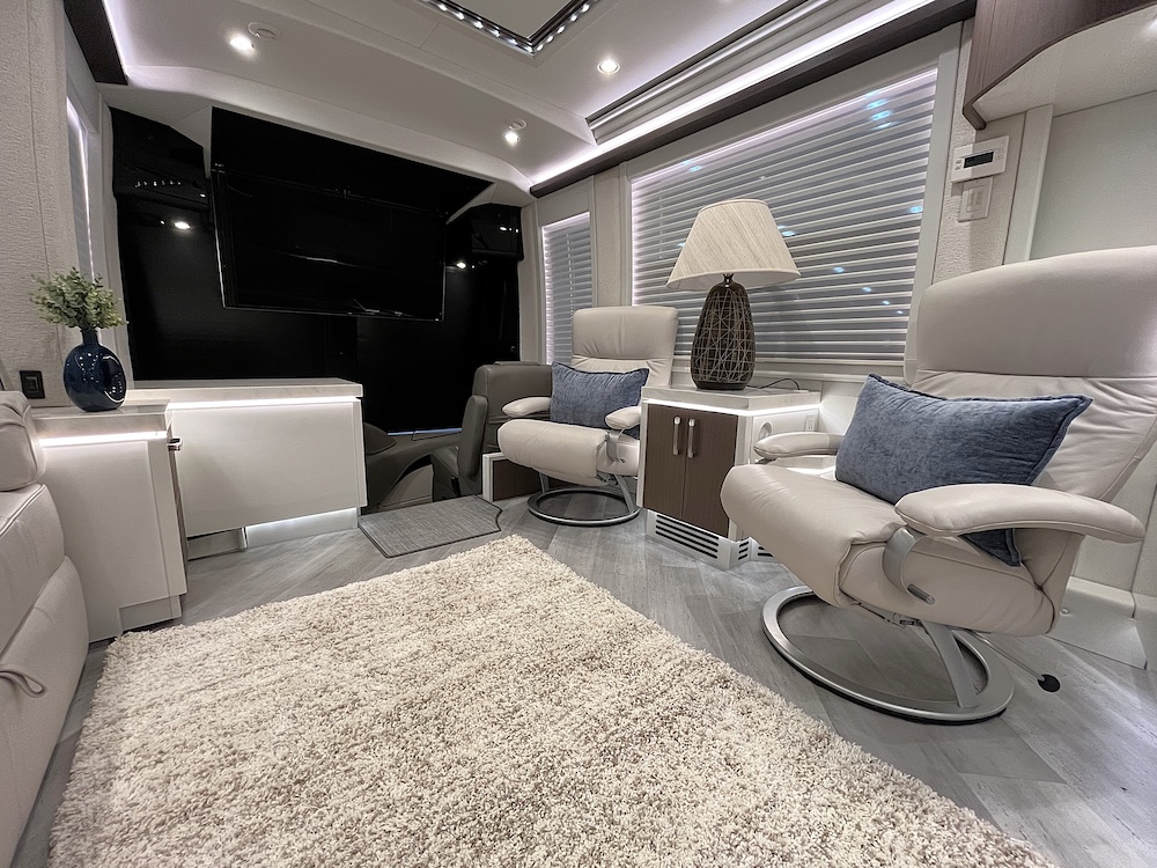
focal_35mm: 14
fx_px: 468
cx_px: 578
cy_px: 434
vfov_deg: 85.7
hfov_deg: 102.1
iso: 320
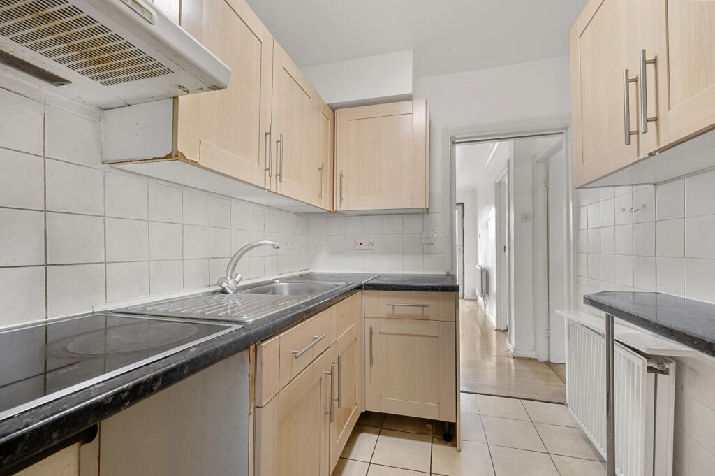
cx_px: 358
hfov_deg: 104.3
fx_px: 278
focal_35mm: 14
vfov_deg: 81.1
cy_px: 238
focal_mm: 14
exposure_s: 1/2
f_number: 16
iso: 200
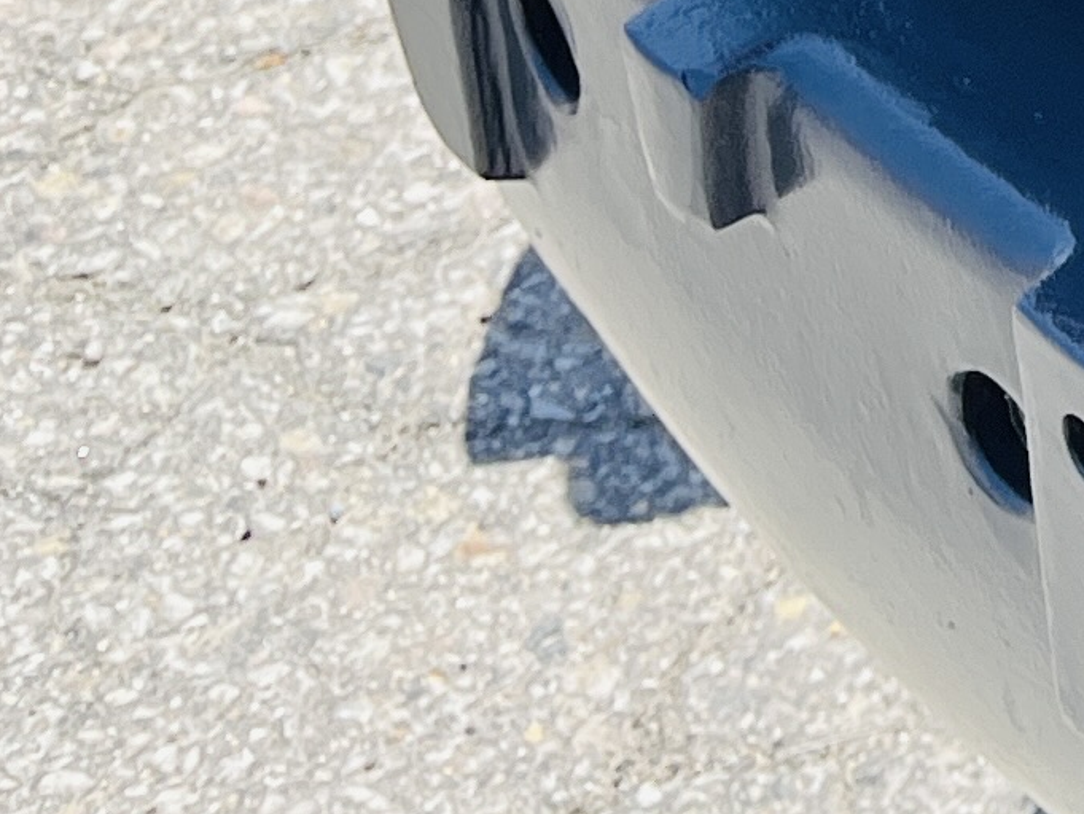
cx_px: 2741
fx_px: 4823
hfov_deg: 10.6
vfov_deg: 8.5
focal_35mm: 154
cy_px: -1375
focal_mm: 5.1
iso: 50
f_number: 1.6
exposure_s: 1/1477
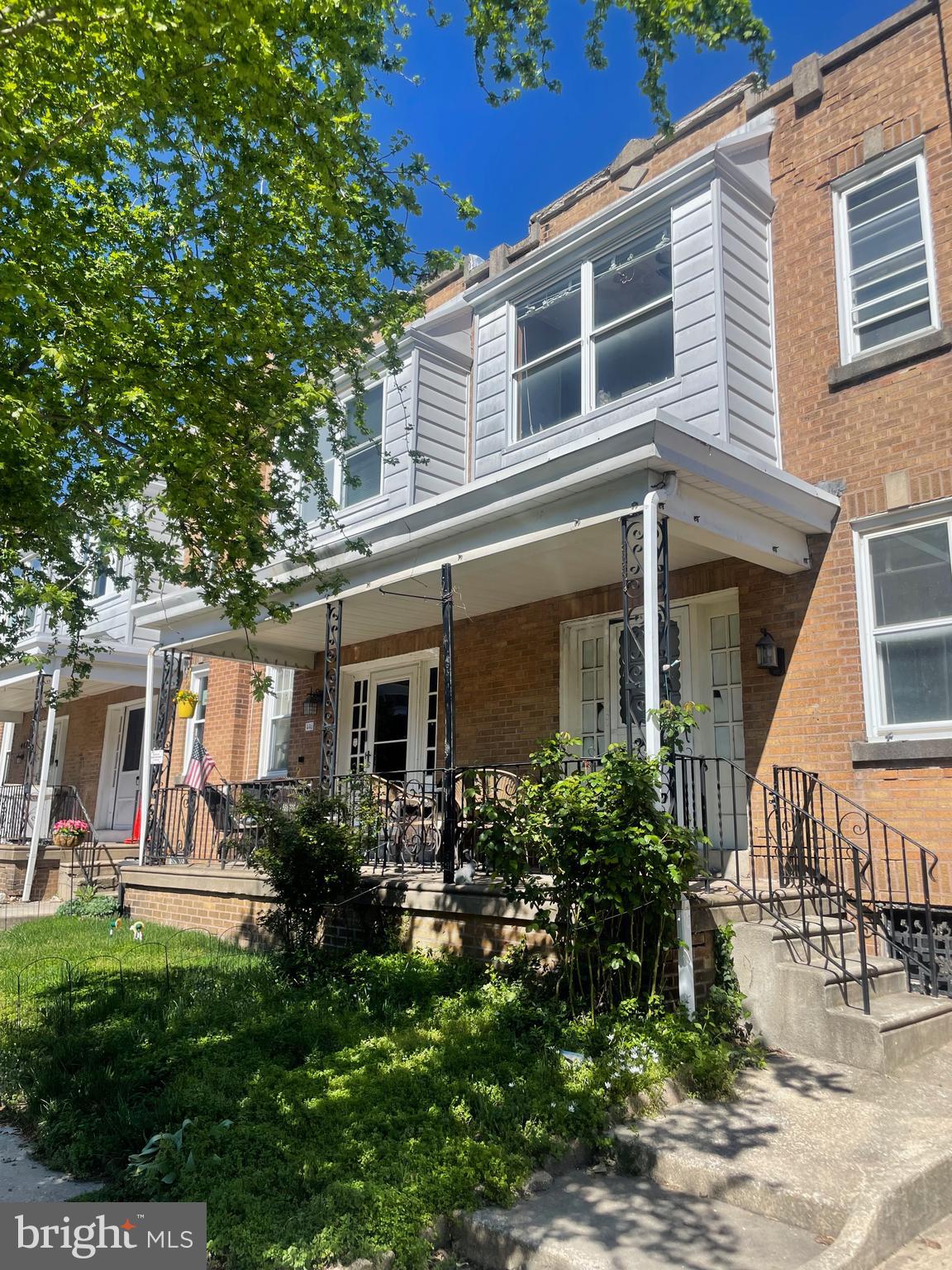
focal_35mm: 26
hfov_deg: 53.1
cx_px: 476
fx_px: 953
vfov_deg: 67.3
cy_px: 635
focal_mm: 4.2
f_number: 1.6
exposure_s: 1/2747
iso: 32
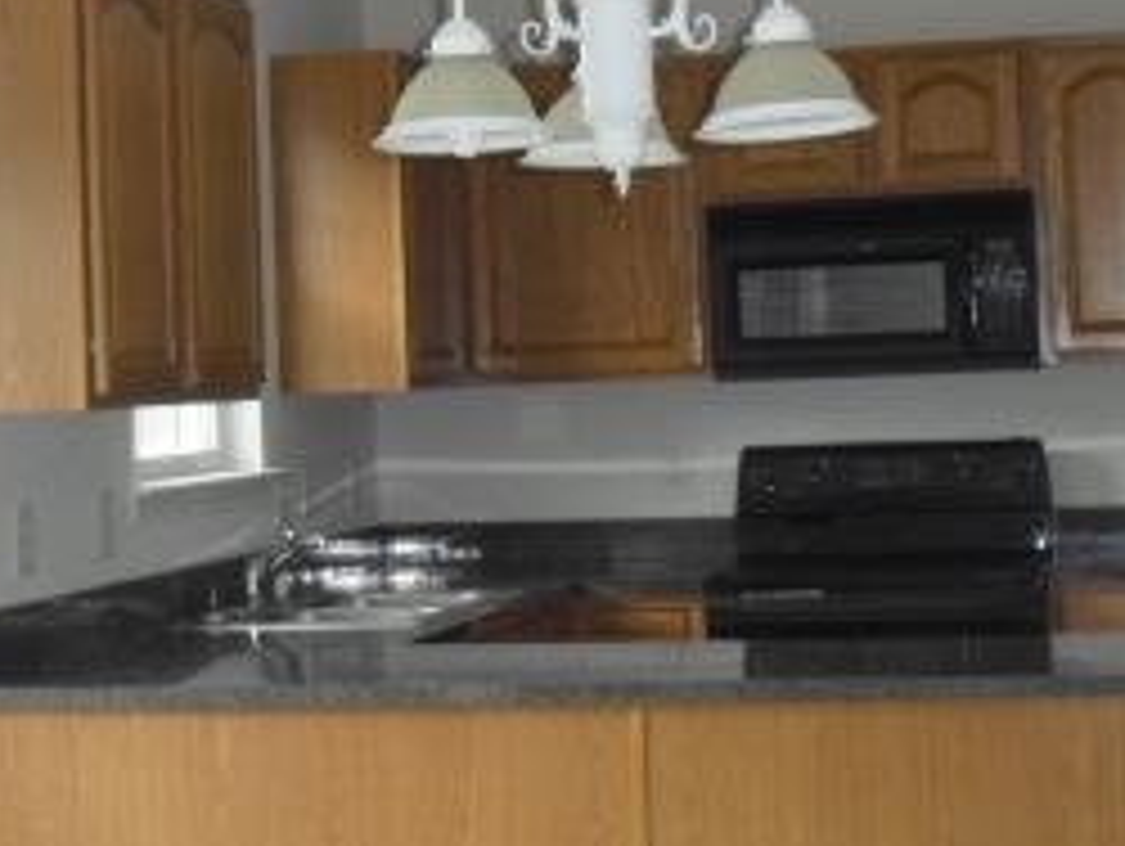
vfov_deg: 16.1
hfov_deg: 21.3
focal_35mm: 92
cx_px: 450
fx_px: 2993
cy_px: 302
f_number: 3.1
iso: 200
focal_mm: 6.3
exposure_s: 1/100
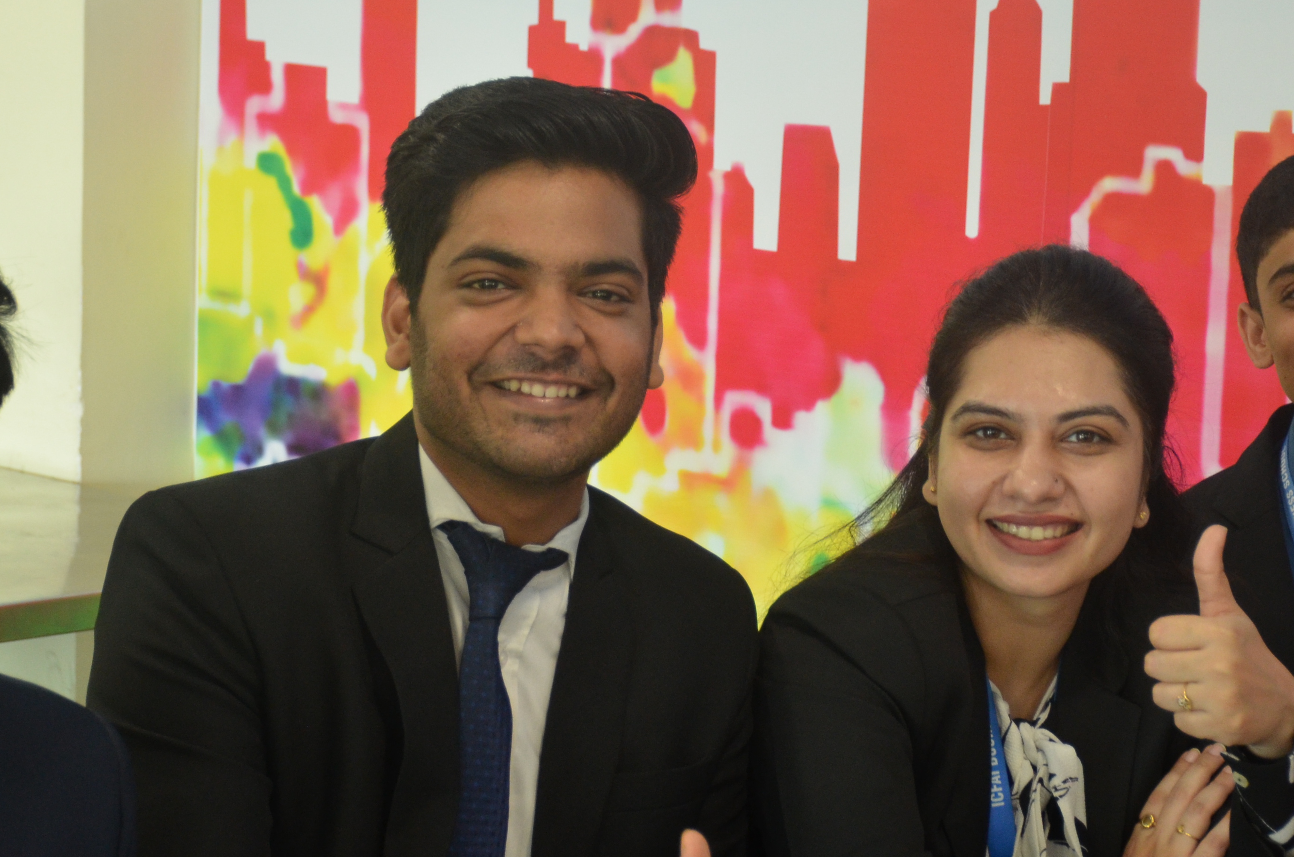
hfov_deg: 15.9
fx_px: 4627
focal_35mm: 129
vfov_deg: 10.6
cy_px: 403
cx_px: 612
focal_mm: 48
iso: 800
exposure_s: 1/50
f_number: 4.5
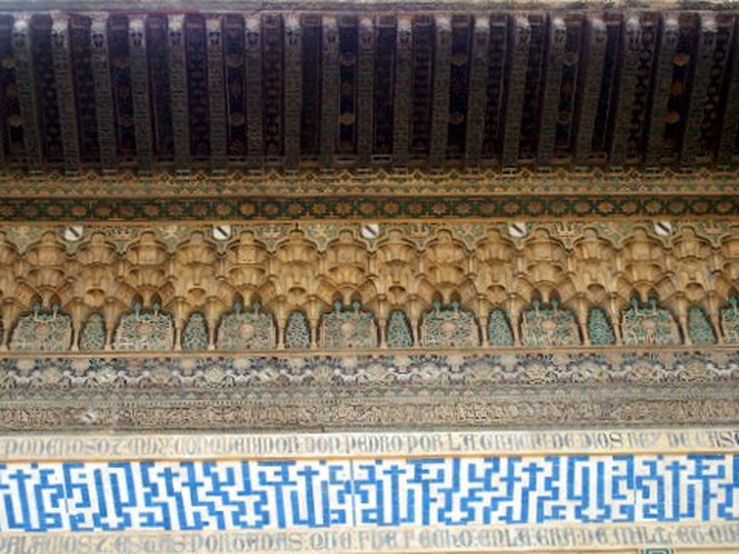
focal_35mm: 85
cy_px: 277
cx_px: 370
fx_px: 1815
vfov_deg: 17.4
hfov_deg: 23.0
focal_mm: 17.8
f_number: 3.5
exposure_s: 1/200
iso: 100
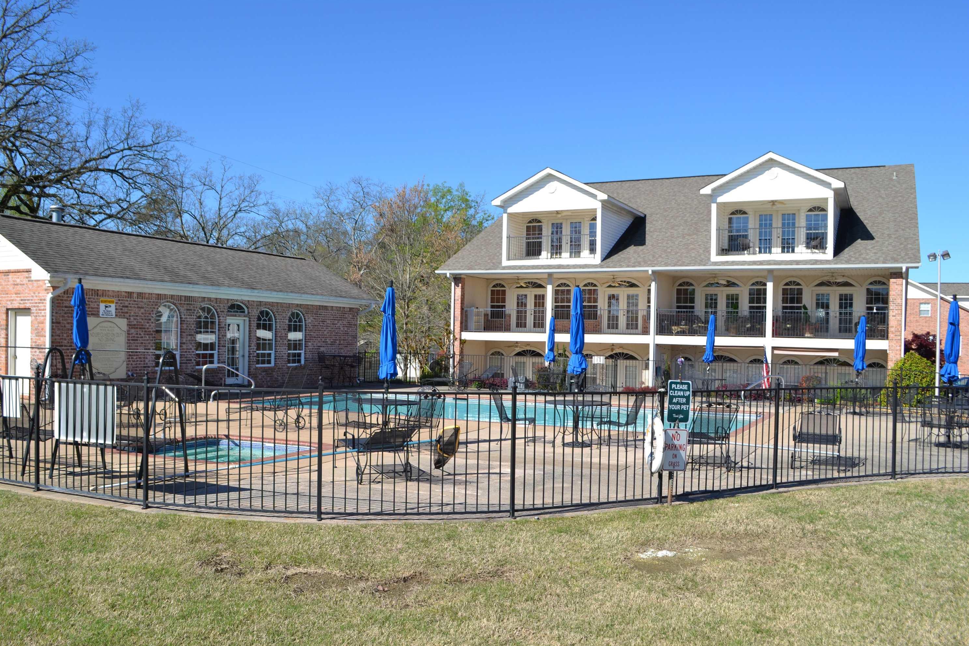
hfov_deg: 65.5
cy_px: 333
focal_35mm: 28
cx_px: 470
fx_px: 754
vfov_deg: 46.4
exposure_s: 1/250
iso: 100
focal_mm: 18
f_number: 8
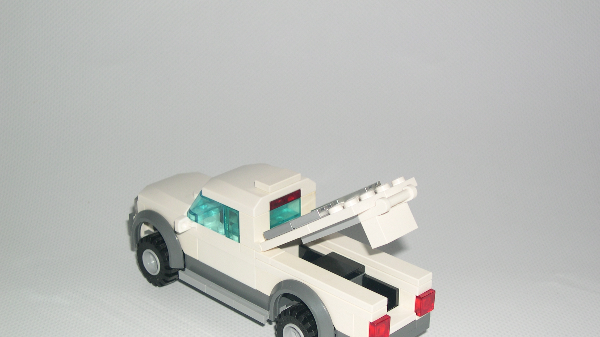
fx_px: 1082
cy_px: 203
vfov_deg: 17.7
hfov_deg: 31.0
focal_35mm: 68
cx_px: 299
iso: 100
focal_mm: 13.2
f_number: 3.5
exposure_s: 1/60
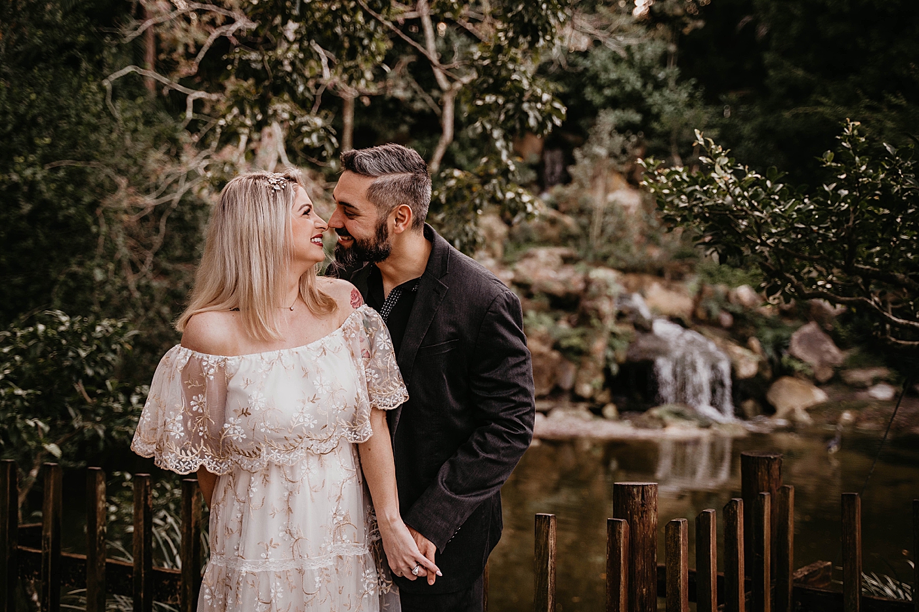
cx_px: 460
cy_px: 306
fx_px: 1276
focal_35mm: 50
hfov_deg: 39.6
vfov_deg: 27.0
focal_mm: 50
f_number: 2.8
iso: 320
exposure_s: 1/200
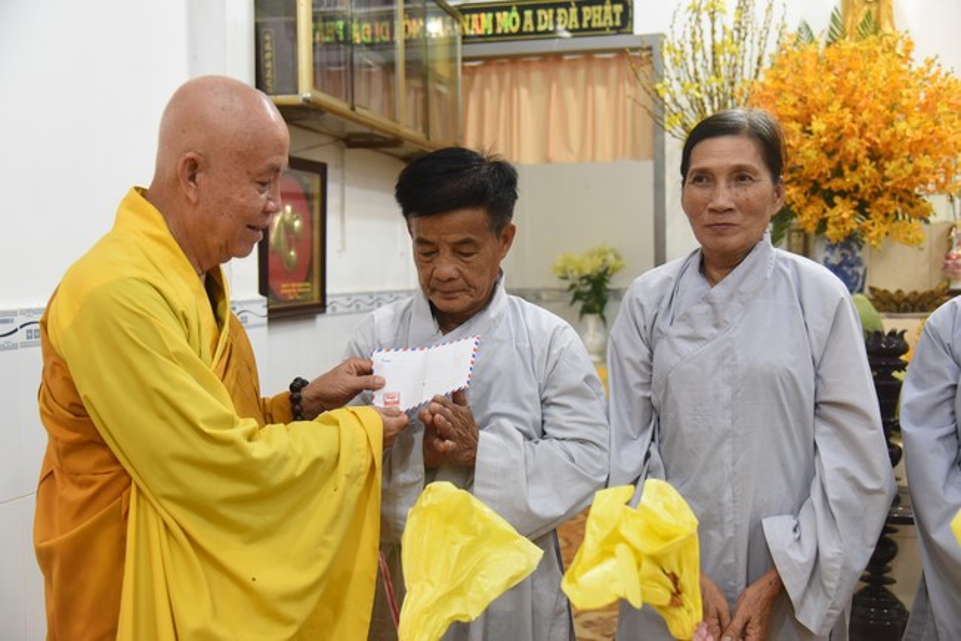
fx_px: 1068
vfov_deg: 33.4
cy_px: 320
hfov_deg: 48.4
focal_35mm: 40
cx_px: 480
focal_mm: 40
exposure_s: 1/100
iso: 1250
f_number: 4
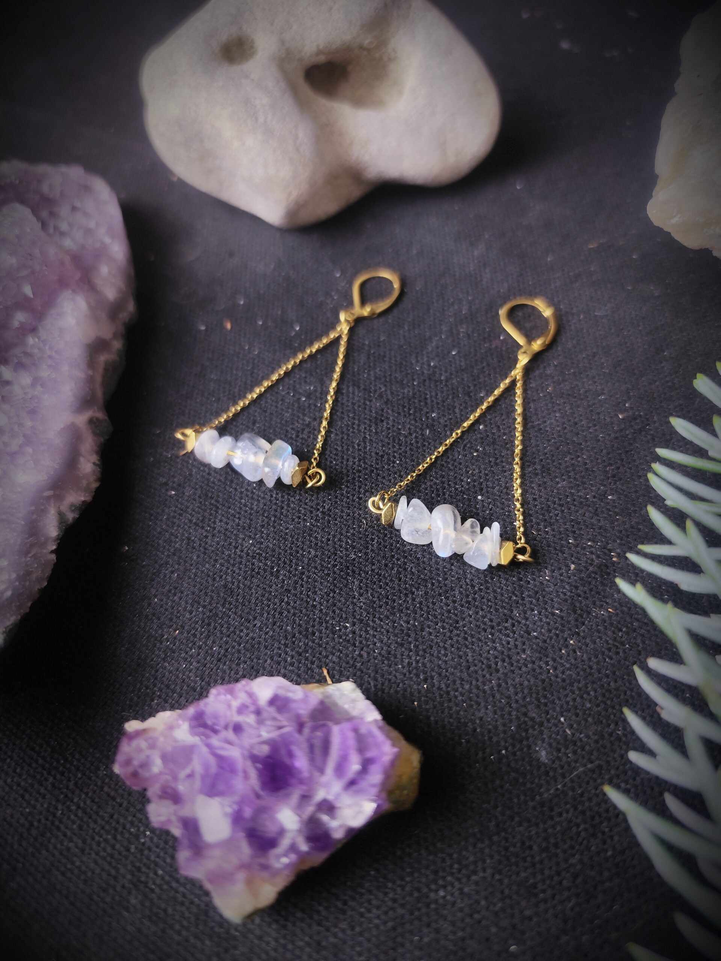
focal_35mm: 23
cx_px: 360
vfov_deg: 73.9
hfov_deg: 58.9
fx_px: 639
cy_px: 480
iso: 200
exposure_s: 1/50
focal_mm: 6.19
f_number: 1.65
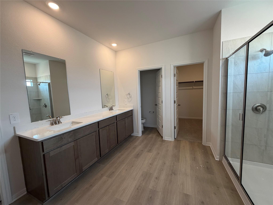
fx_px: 110
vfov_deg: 85.7
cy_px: 102
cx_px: 136
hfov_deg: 102.1
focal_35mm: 14
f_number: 2.2
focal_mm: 2.22
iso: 200
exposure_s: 1/120
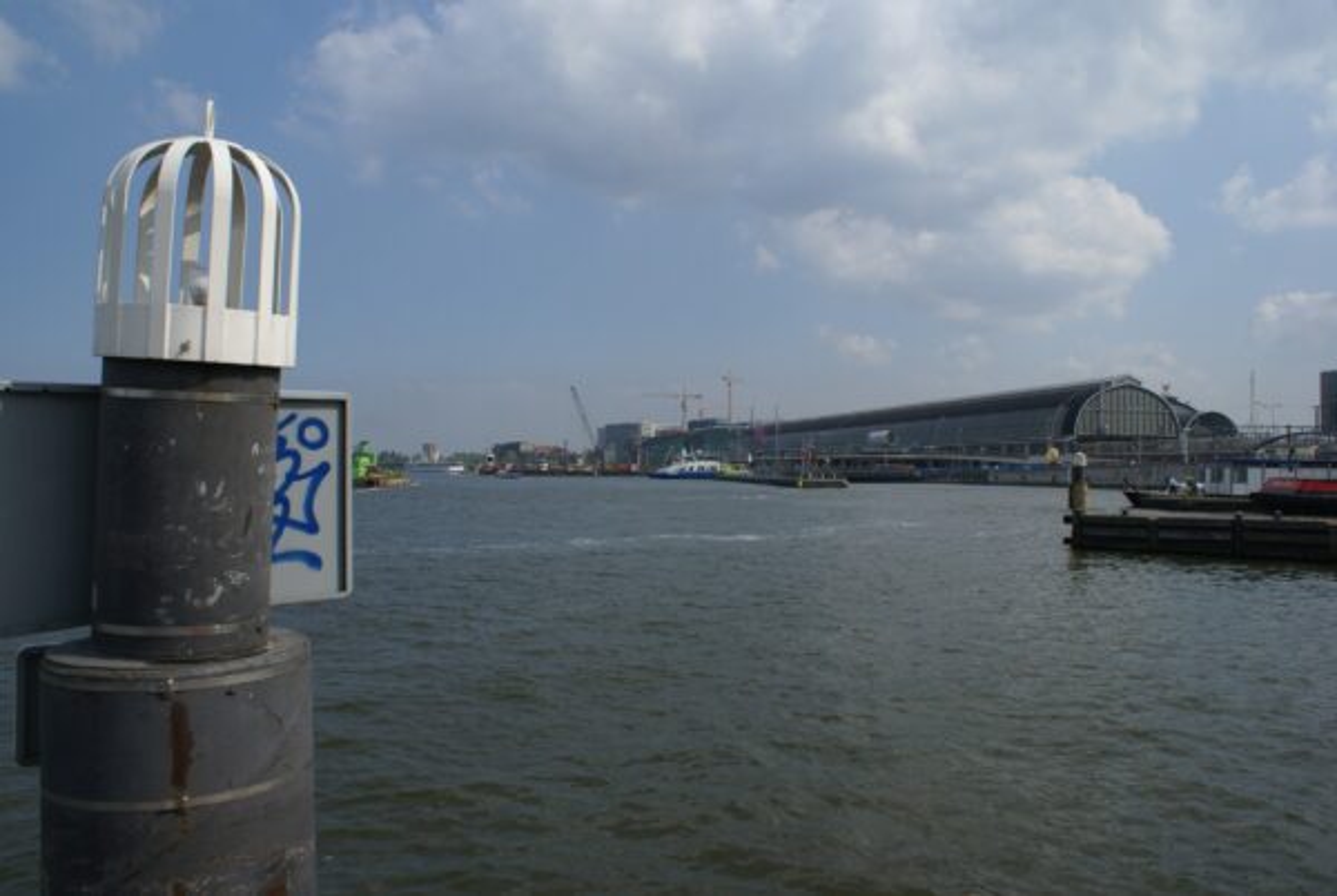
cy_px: 448
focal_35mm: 27
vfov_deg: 48.1
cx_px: 668
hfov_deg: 67.3
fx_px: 1004
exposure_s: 1/320
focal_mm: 18
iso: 100
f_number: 10
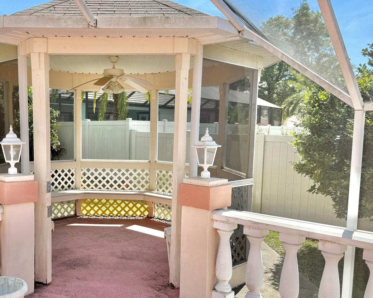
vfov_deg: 41.1
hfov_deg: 48.7
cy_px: 170
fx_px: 397
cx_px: 102
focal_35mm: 36
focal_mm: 6.76
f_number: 1.78
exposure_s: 1/1812
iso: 80
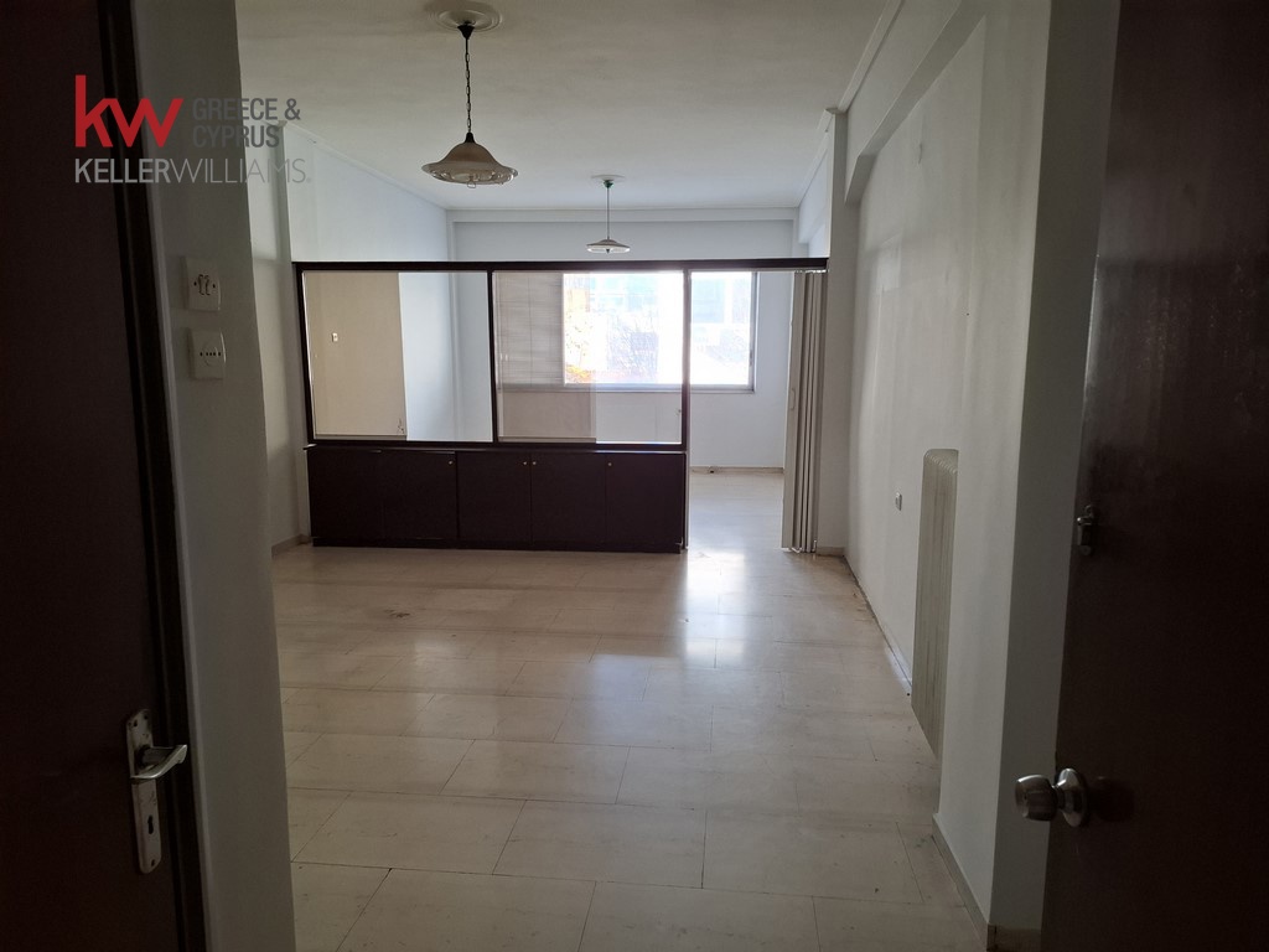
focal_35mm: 23
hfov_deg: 73.9
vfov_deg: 58.9
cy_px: 476
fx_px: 843
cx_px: 634
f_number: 1.8
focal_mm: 5.54
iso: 160
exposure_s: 1/100
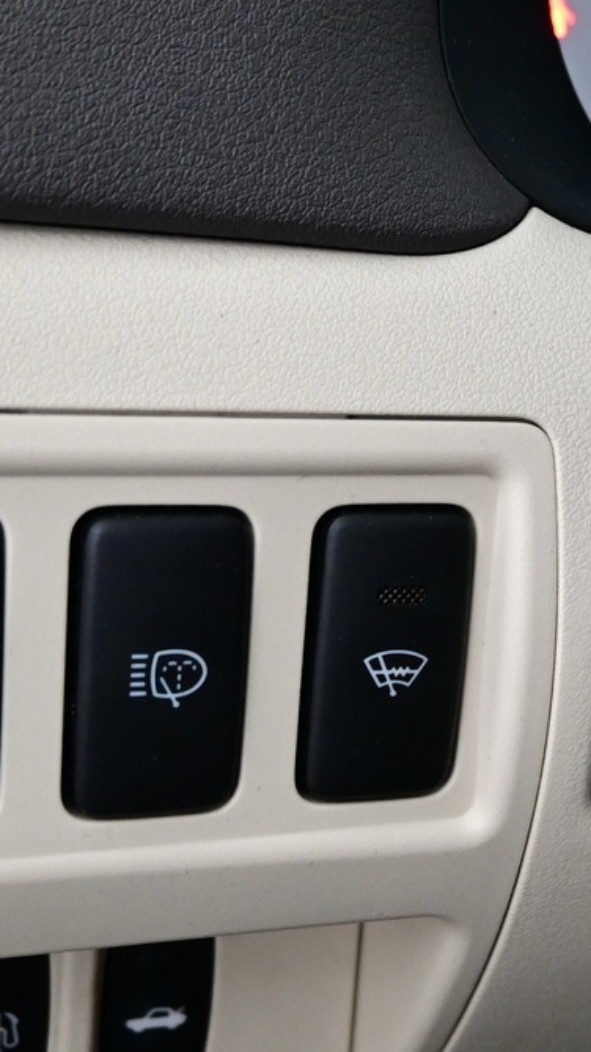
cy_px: 598
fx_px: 2015
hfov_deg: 16.3
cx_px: 597
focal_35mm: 72
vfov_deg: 29.2
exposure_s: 1/30
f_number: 3.8
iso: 2200
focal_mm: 19
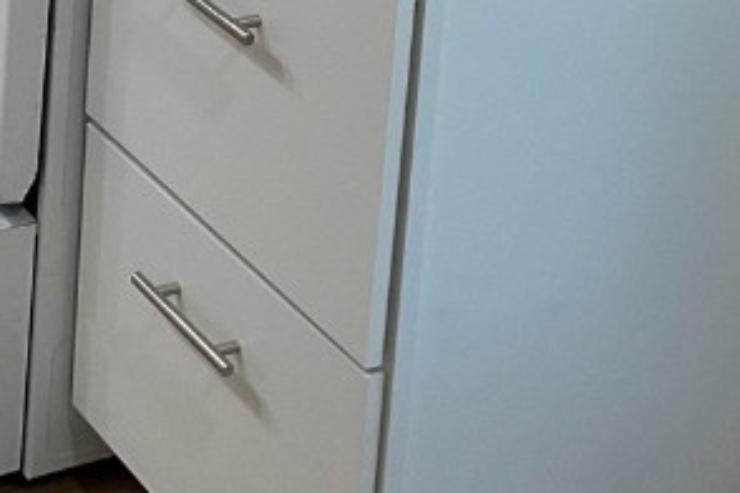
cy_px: -425
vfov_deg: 11.9
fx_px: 2158
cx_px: -23
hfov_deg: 18.9
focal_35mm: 105
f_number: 1.8
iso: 64
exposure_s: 1/120
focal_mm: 3
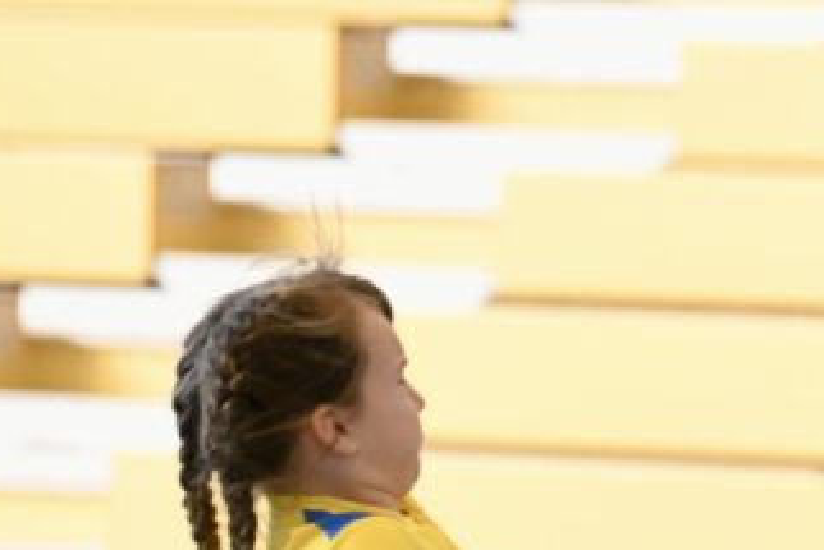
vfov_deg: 3.3
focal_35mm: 413
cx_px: 765
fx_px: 9457
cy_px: 751
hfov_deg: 5.0
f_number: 2.8
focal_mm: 130
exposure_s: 1/1250
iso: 5000
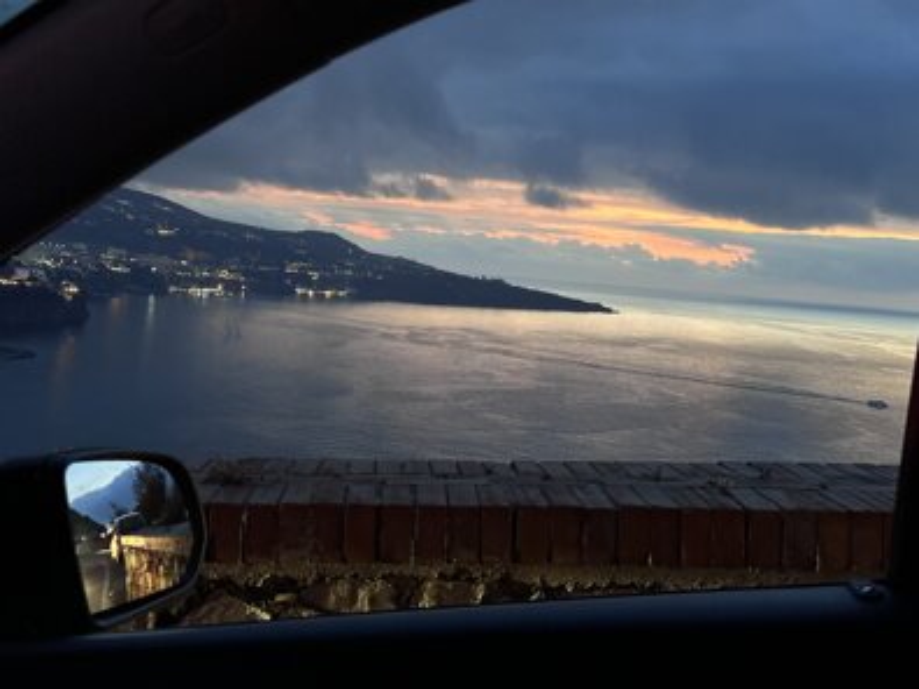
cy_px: 344
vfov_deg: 30.3
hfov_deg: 39.7
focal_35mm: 48
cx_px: 460
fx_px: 1274
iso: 500
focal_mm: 6.86
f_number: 1.78
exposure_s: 1/40
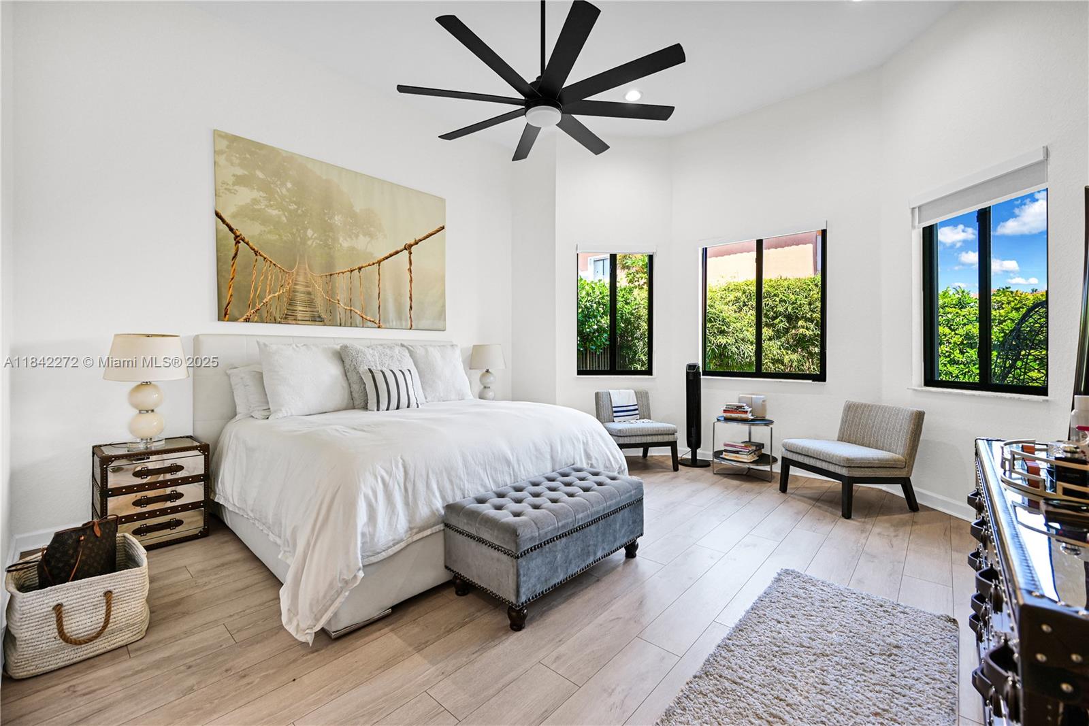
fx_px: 439
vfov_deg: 79.2
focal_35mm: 14
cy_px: 363
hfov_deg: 102.3
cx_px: 544
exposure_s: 1/30
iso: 100
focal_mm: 14.5
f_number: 4
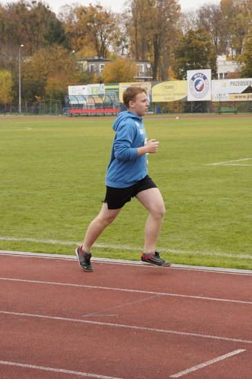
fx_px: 1105
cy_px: 190
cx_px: 126
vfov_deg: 19.5
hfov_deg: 13.0
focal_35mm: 105
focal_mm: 70
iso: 3200
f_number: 10
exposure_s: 1/800
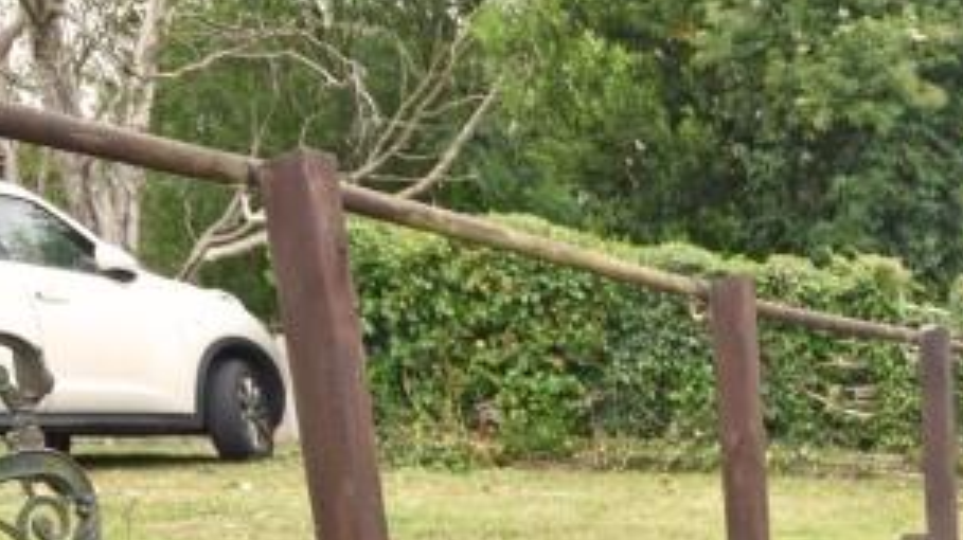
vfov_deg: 18.0
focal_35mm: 53
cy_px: 967
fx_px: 1353
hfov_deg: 34.0
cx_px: 1058
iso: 400
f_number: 7.1
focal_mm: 10
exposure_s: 1/200
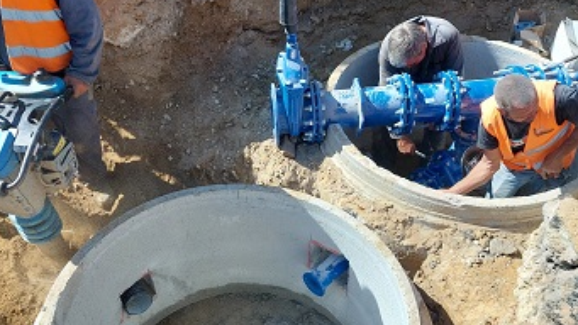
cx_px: 286
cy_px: 236
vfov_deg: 31.5
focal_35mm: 37
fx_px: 567
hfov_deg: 54.0
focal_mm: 5.23
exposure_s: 1/811
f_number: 1.8
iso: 40
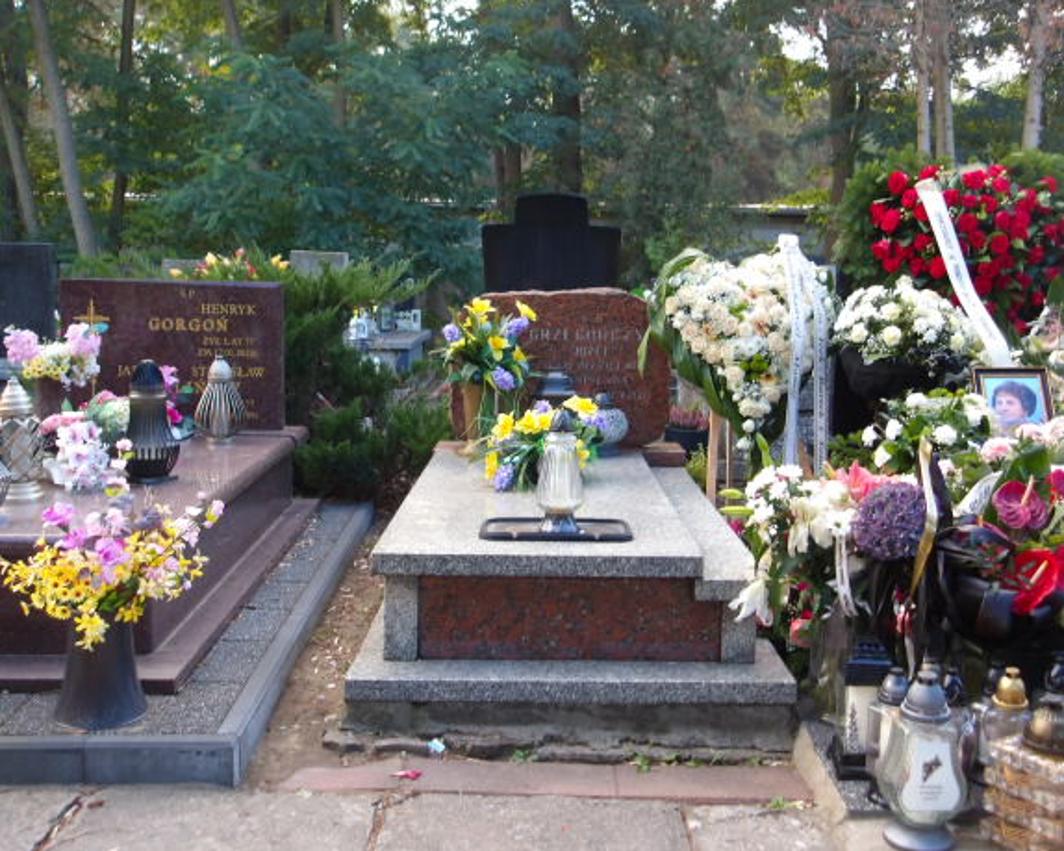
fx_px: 1165
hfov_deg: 49.1
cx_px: 562
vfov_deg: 40.1
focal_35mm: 37
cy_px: 439
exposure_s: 1/70
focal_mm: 6.1
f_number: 3.3
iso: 100
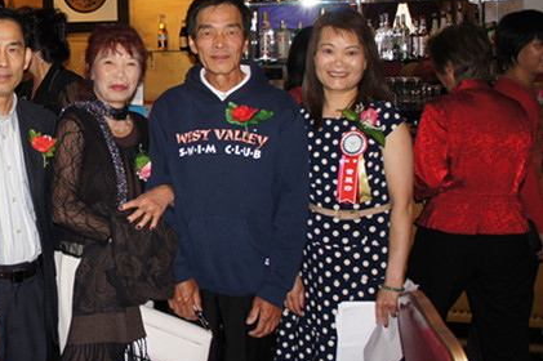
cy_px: 94
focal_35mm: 50
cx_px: 41
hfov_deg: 36.8
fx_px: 754
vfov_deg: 26.6
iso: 200
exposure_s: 1/60
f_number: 3.5
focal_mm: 18
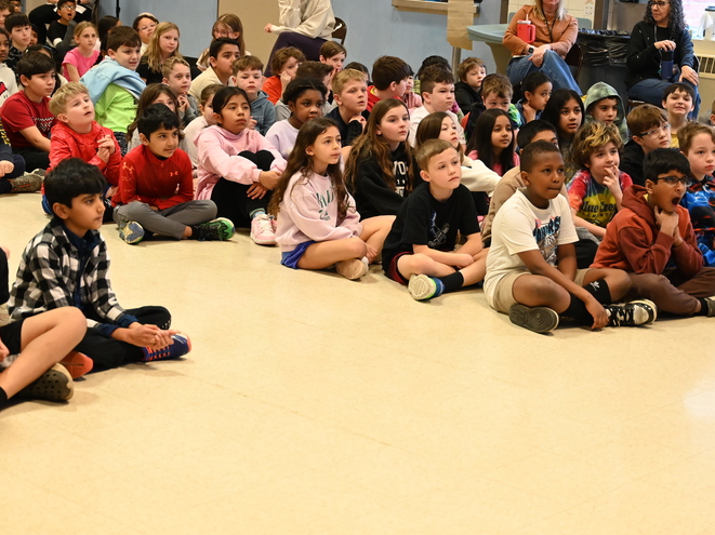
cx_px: 388
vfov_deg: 21.0
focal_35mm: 70
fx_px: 1445
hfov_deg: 27.8
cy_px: 233
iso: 1800
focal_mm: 47
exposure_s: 1/125
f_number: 4
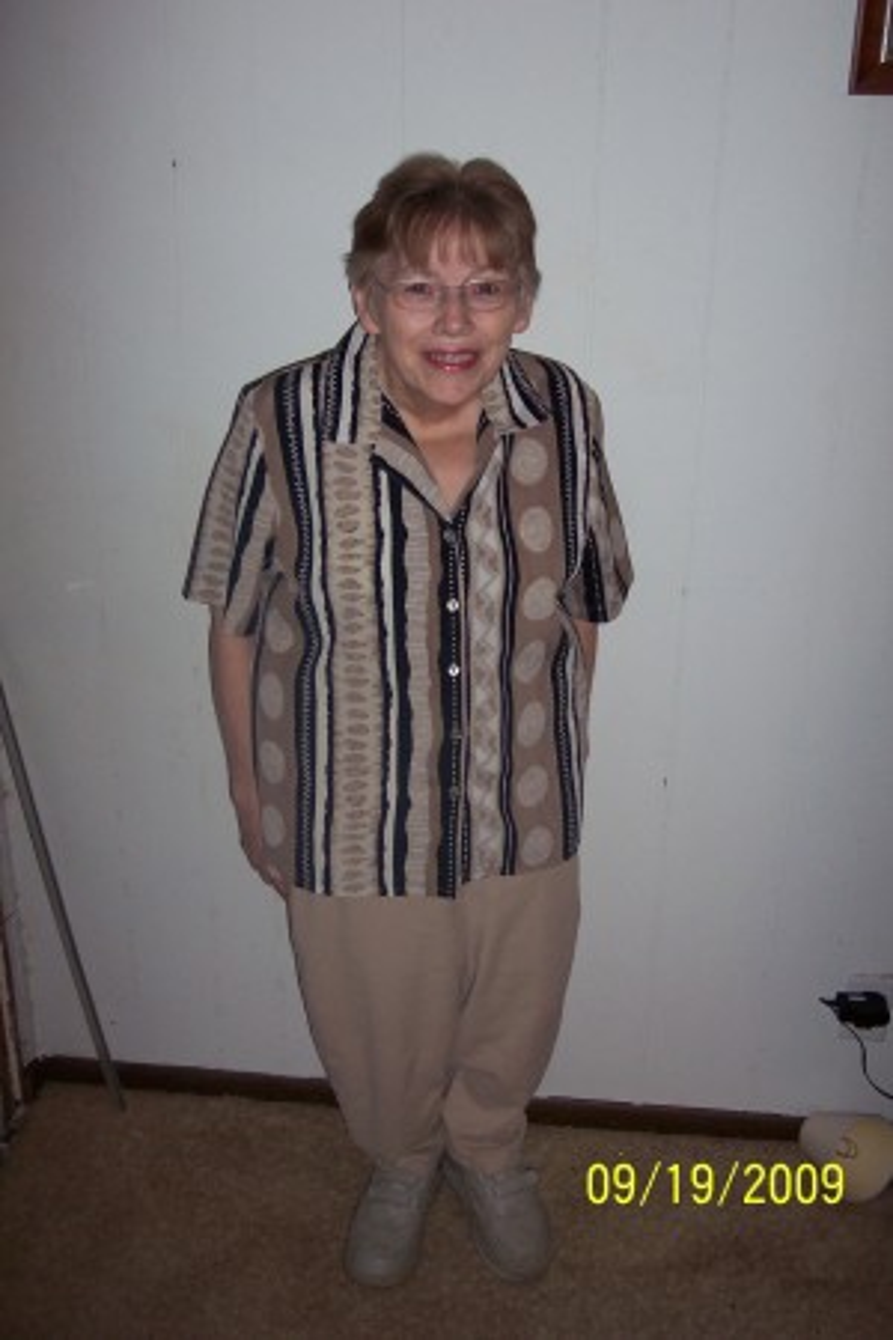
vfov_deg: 50.7
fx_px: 1414
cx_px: 446
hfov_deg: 35.1
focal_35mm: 38
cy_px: 670
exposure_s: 1/30
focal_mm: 8
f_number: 2.8
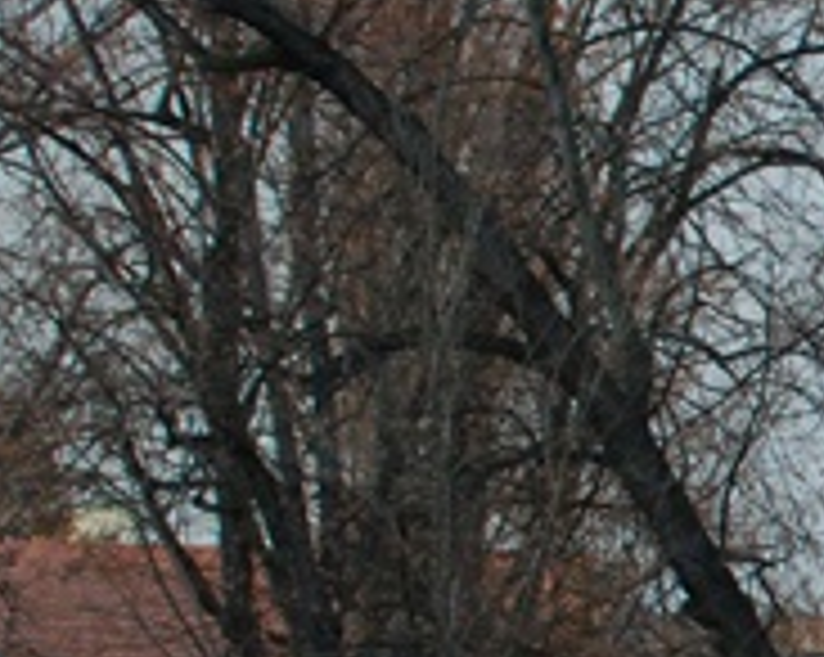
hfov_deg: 11.5
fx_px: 3703
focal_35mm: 152
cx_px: 1598
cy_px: 608
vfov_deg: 10.1
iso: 1000
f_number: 5.6
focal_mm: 22
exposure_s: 1/400
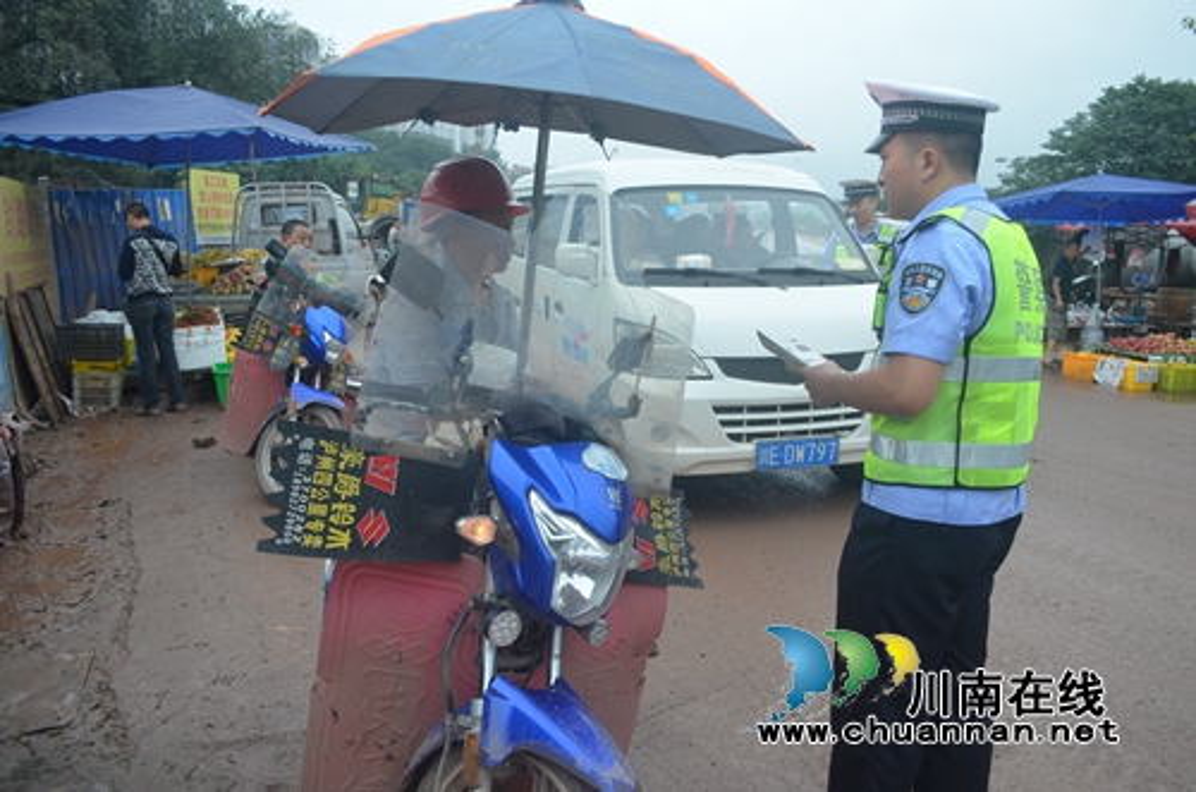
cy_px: 396
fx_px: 895
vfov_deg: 47.7
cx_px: 598
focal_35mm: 27
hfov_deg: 67.5
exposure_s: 1/1000
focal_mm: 18
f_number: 4
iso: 450
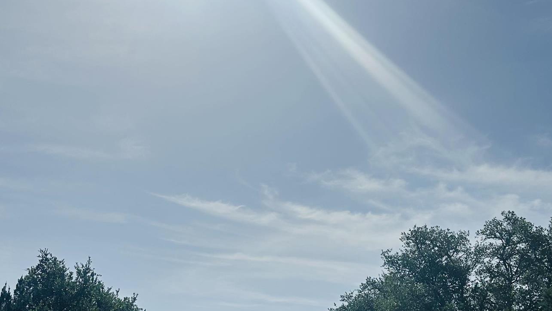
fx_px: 688
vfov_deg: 24.7
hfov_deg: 43.7
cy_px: 275
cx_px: 275
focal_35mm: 47
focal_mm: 6.86
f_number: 1.78
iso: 80
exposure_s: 1/18519
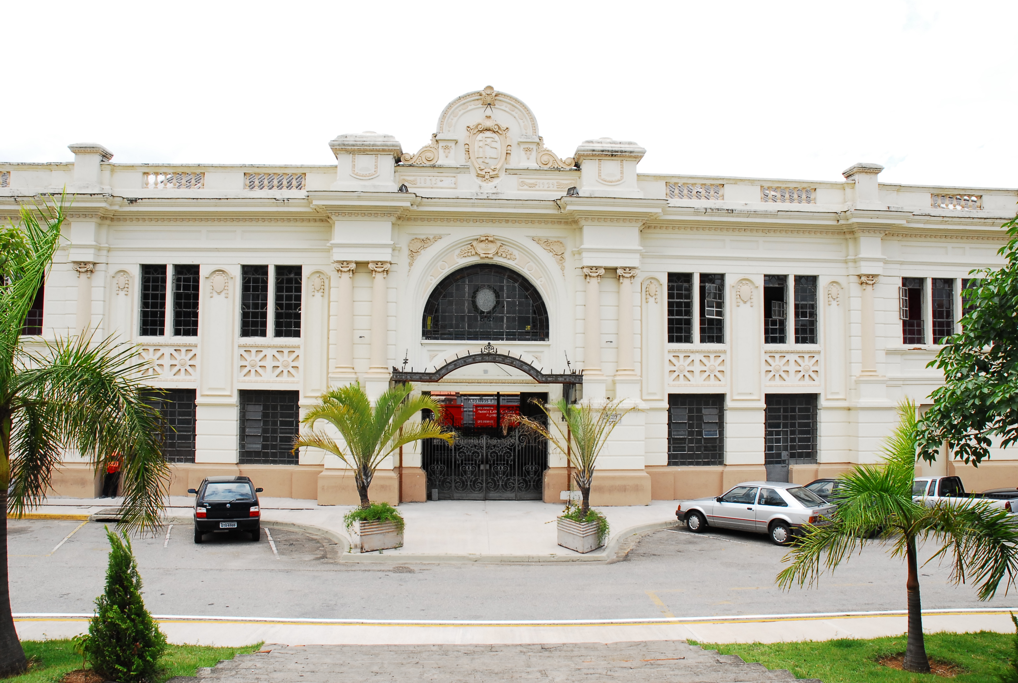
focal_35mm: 27
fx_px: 765
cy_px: 342
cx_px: 509
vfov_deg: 48.1
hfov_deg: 67.3
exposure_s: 1/400
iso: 400
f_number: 9
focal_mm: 18
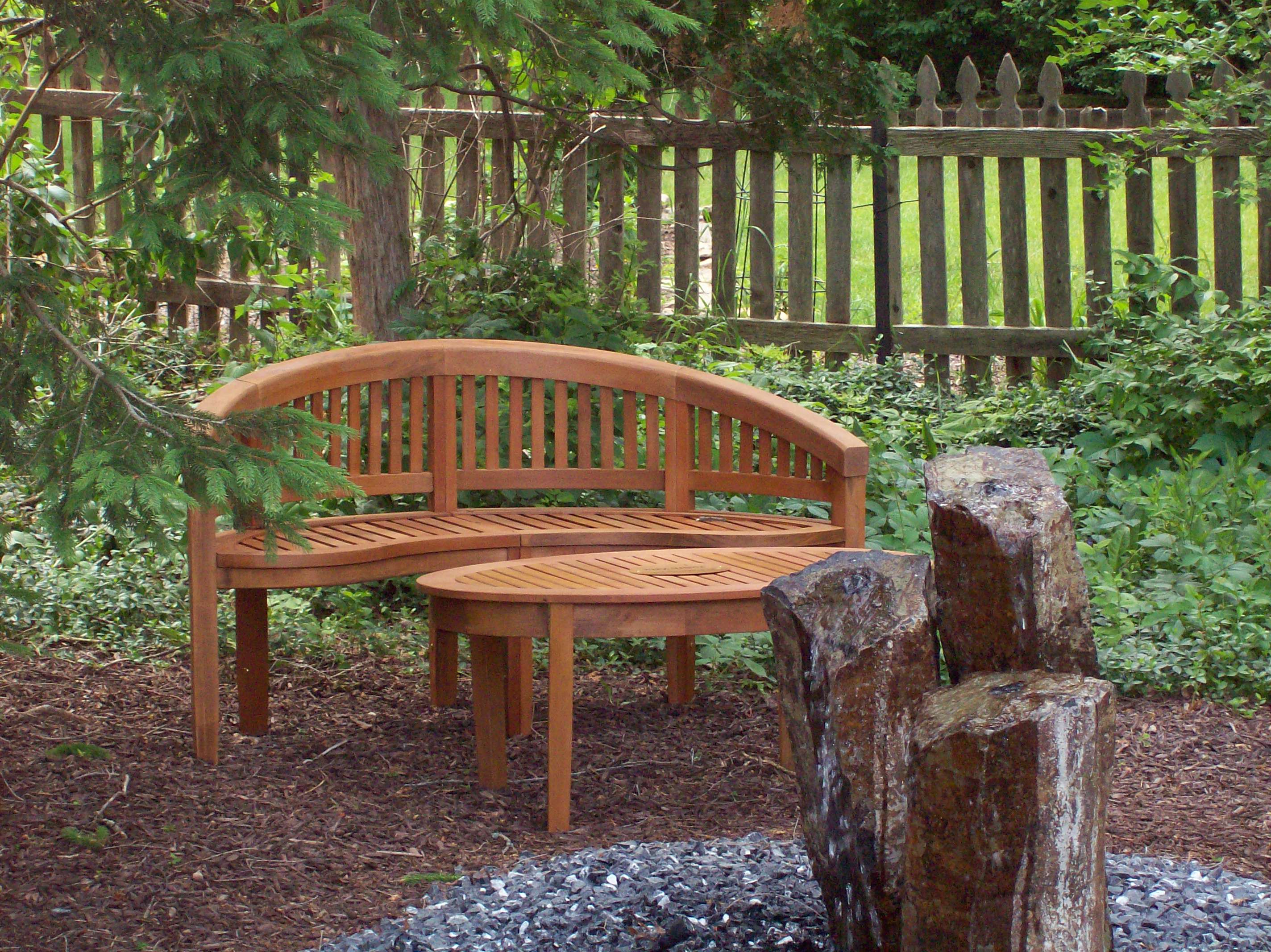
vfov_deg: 13.7
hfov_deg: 18.2
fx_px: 3964
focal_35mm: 108
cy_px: 476
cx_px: 636
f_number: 4.8
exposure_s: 1/125
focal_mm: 18
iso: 140
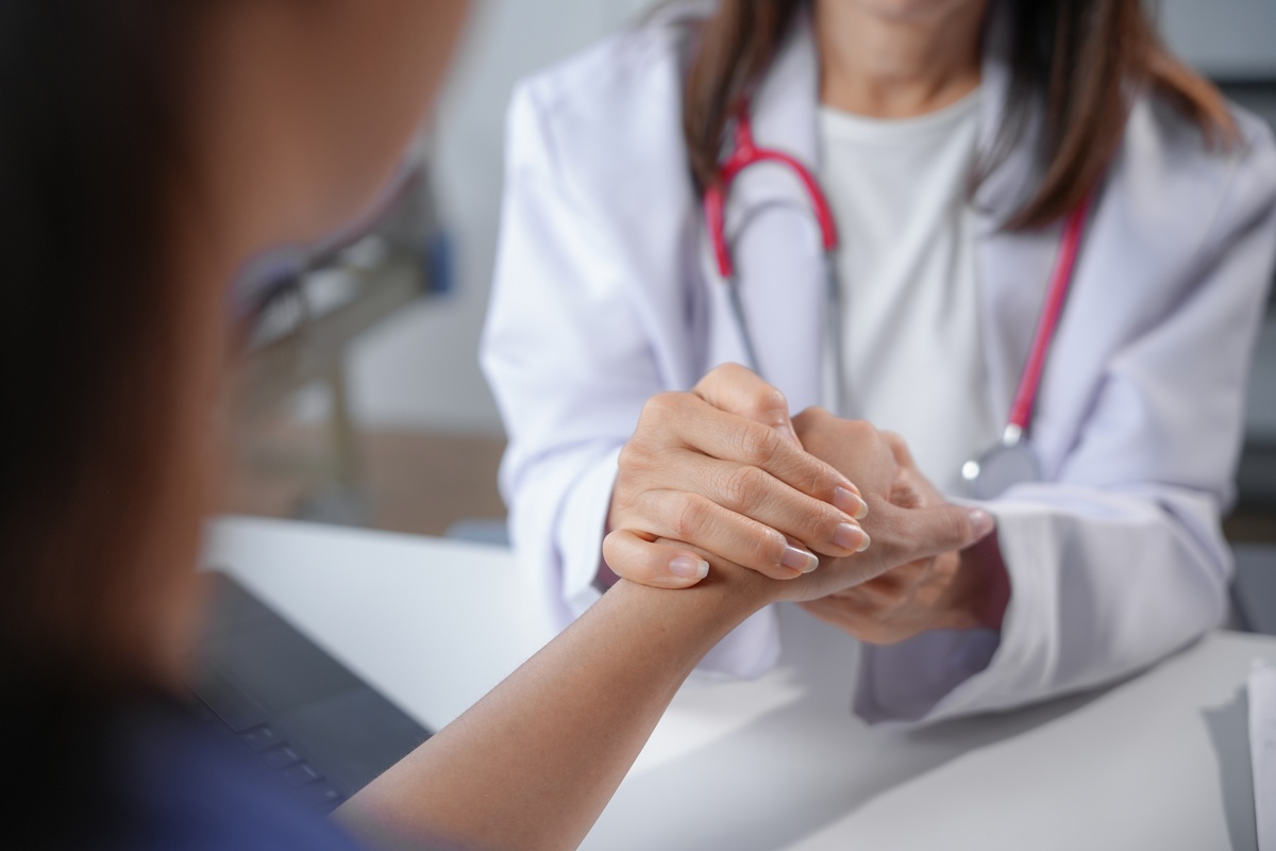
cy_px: 426
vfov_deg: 28.9
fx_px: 1648
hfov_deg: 42.3
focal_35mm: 46
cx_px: 638
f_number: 2.8
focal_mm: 46.5
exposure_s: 1/250
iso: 320
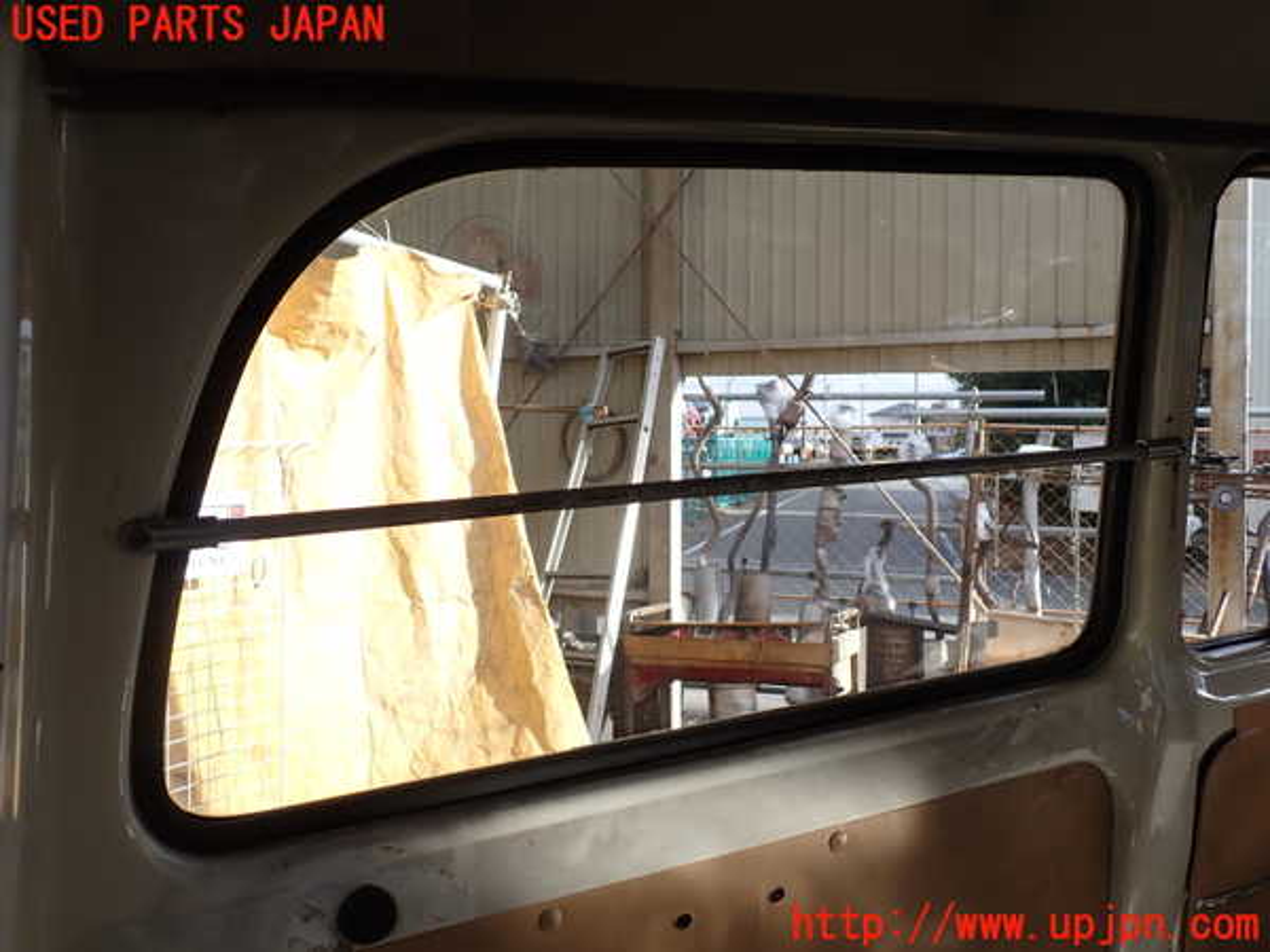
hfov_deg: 60.0
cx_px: 635
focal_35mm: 30
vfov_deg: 46.8
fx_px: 1101
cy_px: 476
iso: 100
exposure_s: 1/320
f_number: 3.2
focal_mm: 5.4
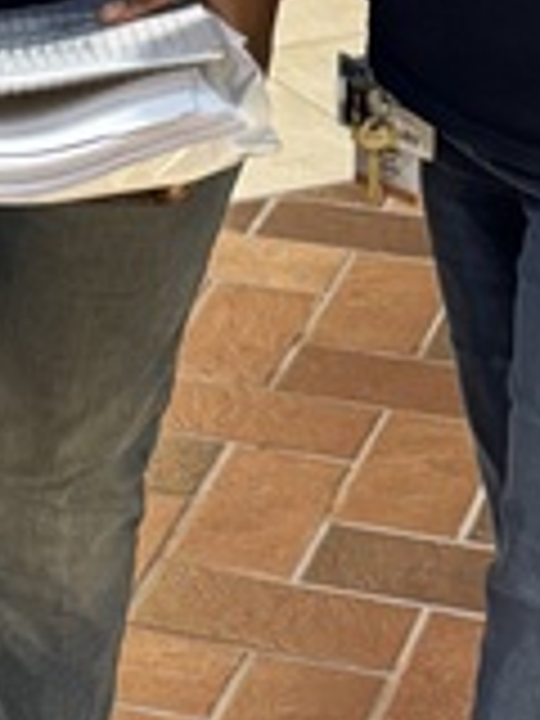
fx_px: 3203
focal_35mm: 154
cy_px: 104
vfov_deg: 12.7
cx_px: -81
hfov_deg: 9.5
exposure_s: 1/40
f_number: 1.78
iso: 640
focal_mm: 6.76
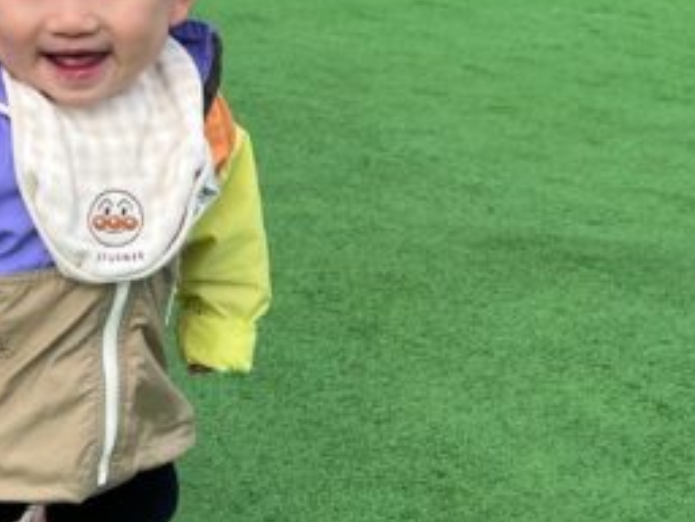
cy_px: 402
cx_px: 100
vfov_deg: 18.8
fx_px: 1566
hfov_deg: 24.5
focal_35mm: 78
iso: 50
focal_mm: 5.1
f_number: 1.6
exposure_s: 1/1832
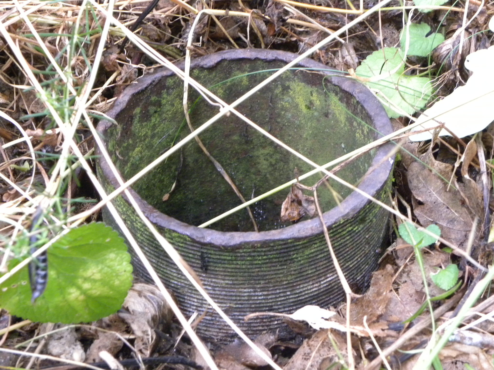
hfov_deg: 18.7
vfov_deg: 14.1
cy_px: 185
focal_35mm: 105
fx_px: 1498
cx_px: 247
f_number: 4
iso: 400
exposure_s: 1/14.1
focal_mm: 18.8
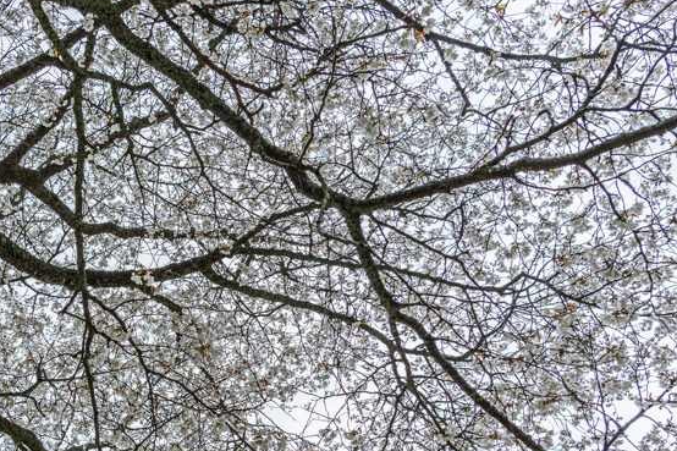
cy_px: 329
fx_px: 696
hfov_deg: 49.8
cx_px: 171
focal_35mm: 37
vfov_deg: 35.3
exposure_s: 1/320
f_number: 5.6
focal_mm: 20
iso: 100
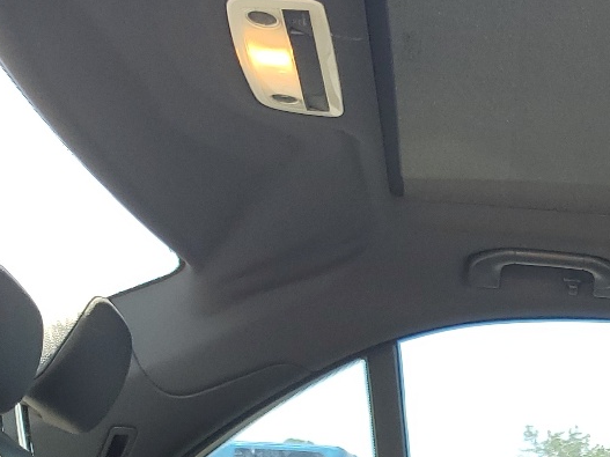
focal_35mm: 79
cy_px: 664
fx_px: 1392
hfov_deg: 22.6
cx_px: 745
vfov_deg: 17.1
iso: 50
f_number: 1.5
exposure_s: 1/200
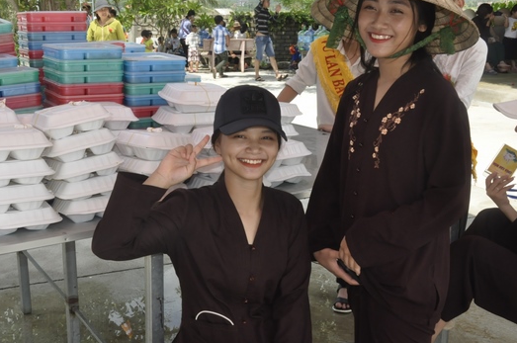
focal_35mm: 47
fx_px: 669
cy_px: 137
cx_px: 210
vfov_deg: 28.7
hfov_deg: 42.1
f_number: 18
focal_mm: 25
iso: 800
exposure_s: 1/200
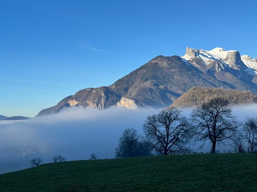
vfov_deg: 30.3
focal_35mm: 48
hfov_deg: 39.7
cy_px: 96
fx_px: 356
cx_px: 128
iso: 64
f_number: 1.78
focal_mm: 6.86
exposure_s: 1/3257
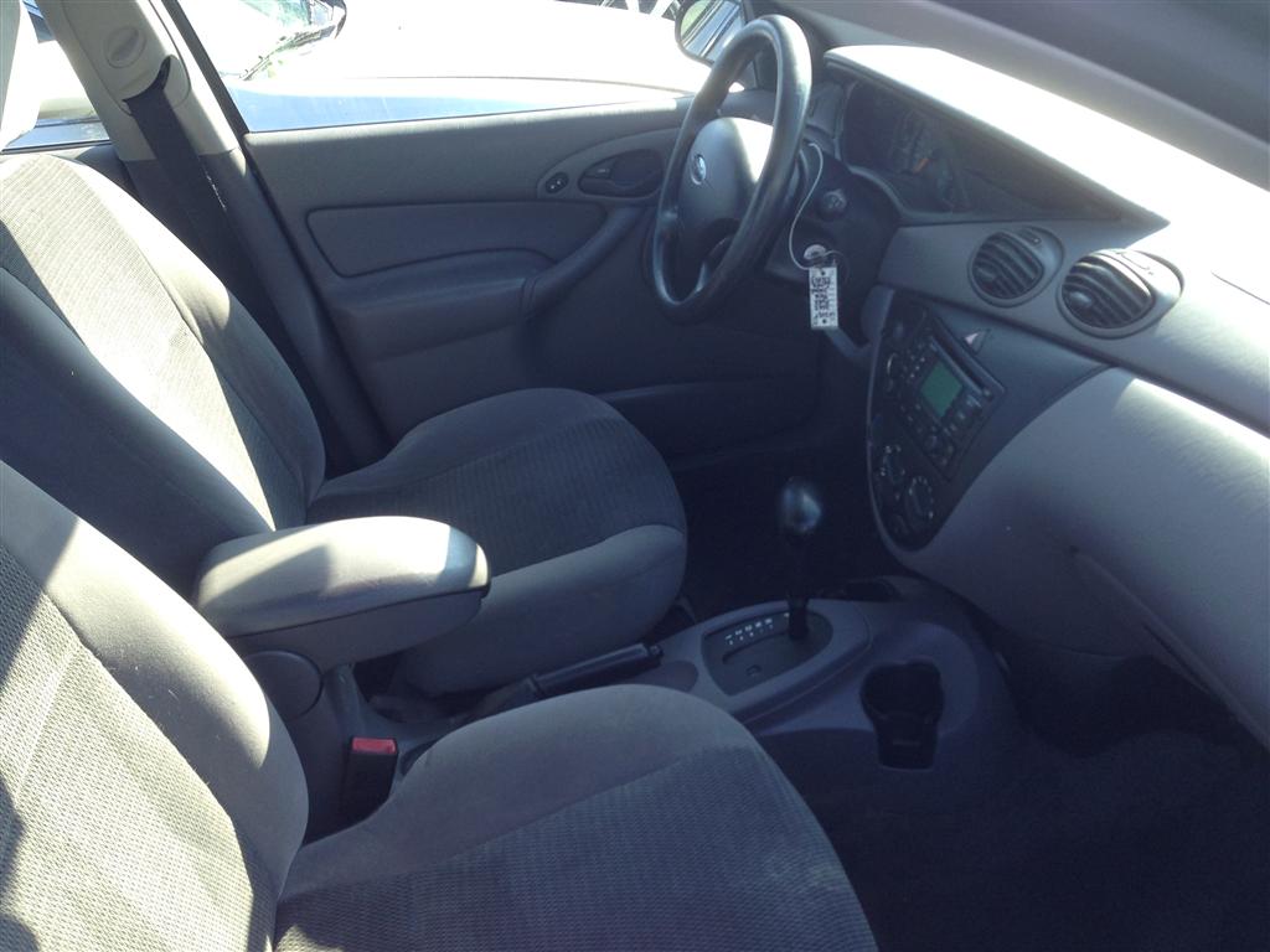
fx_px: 1211
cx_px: 635
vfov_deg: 42.9
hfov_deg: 55.4
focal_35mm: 33
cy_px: 476
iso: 50
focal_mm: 4.13
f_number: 2.4
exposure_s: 1/150
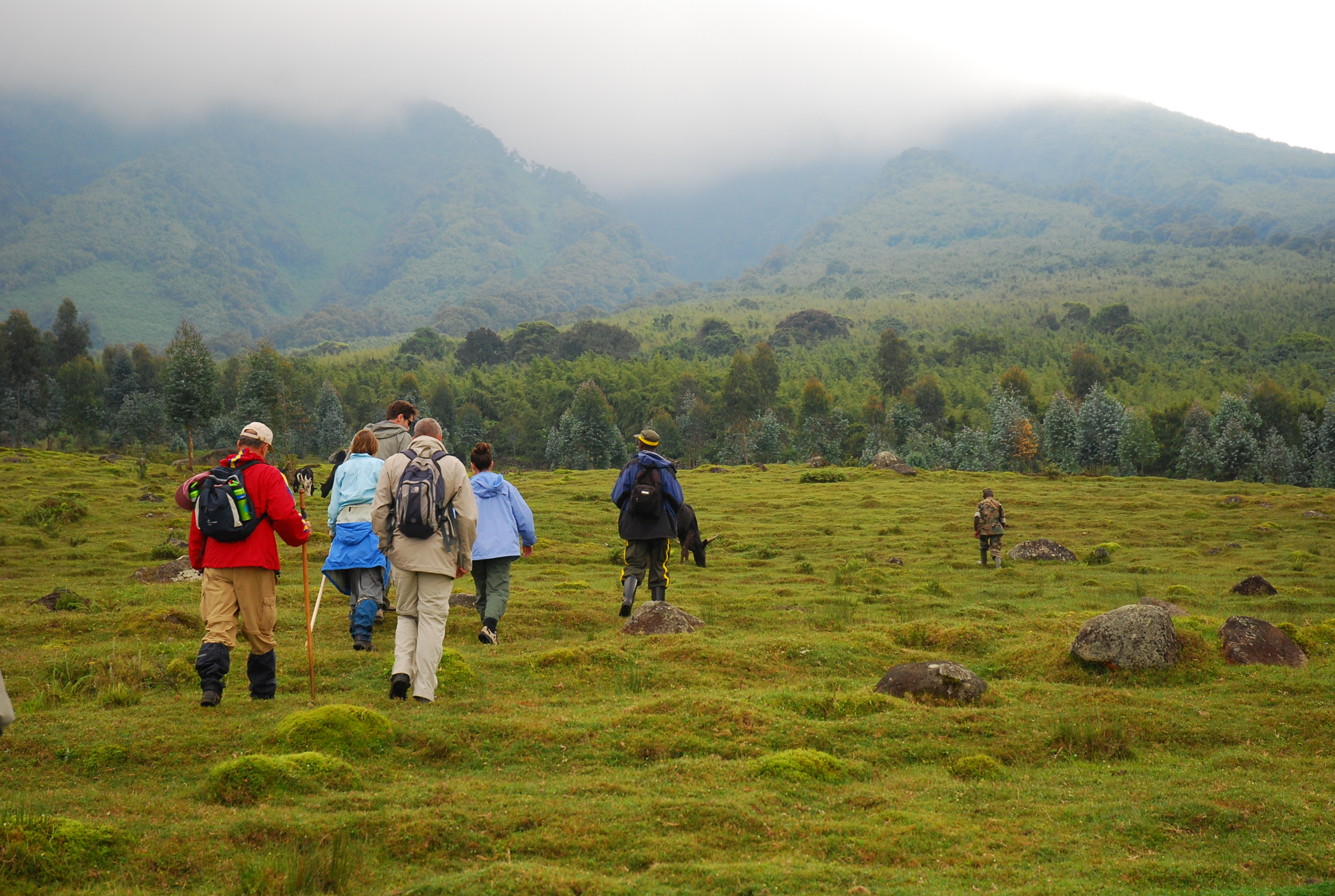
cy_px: 448
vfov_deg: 19.8
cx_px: 668
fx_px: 2564
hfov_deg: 29.2
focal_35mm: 69
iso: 400
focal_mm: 46
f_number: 4.5
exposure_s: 1/500
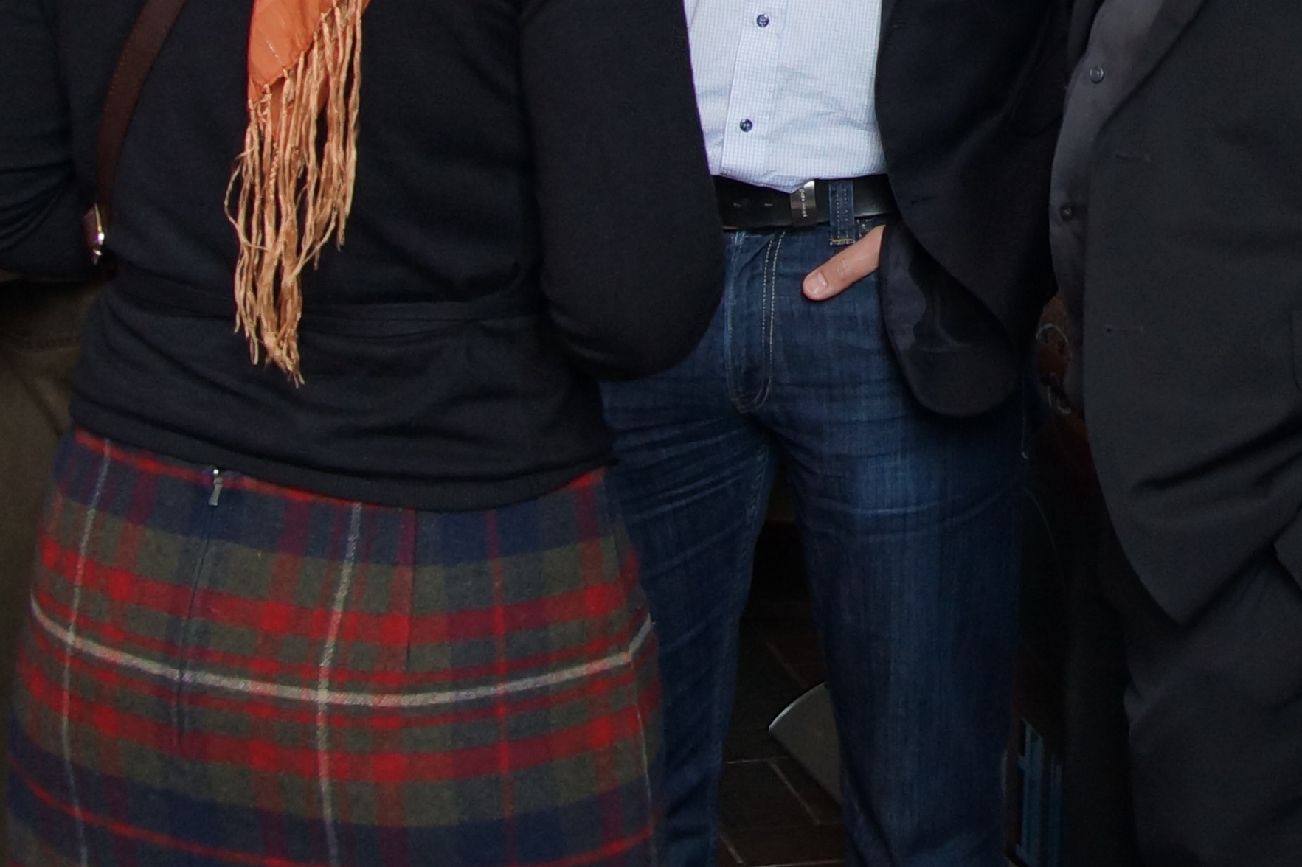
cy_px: -189
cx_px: 1193
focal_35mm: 87
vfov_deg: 15.2
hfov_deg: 22.8
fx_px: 3135
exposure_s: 1/15
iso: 400
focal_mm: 17
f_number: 5.6
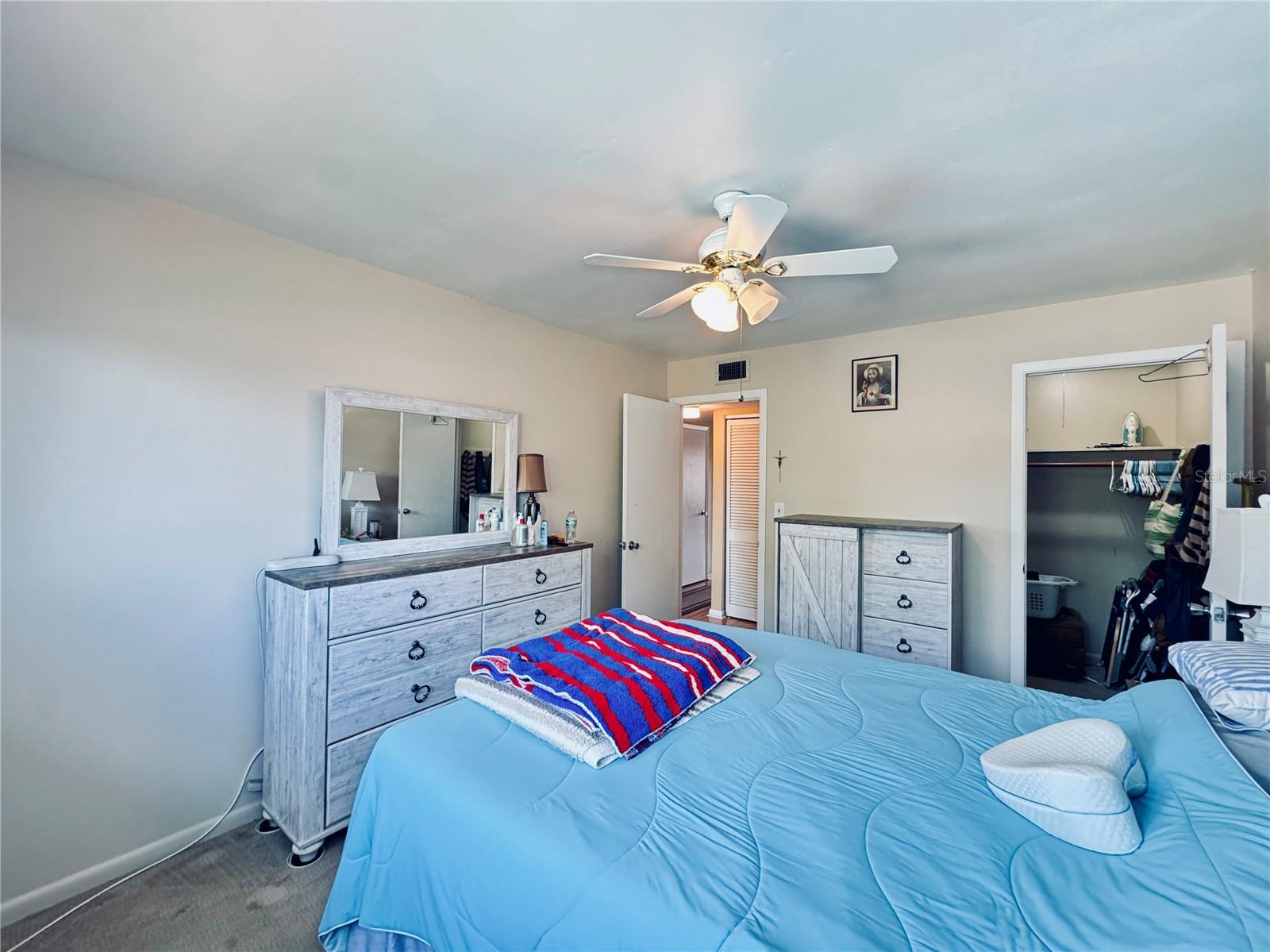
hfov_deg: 102.1
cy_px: 476
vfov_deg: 85.6
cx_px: 635
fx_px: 513
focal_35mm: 14
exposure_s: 1/60
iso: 400
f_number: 2.2
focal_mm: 2.22
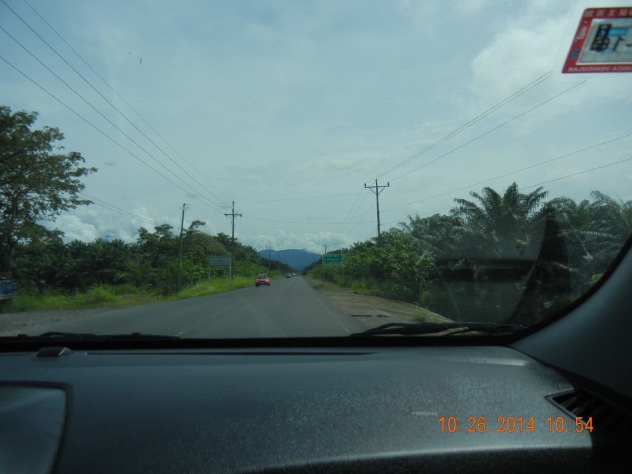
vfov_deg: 46.8
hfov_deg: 60.0
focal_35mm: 30
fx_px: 548
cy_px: 237
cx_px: 316
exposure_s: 1/992
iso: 160
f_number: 7
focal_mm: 5.4
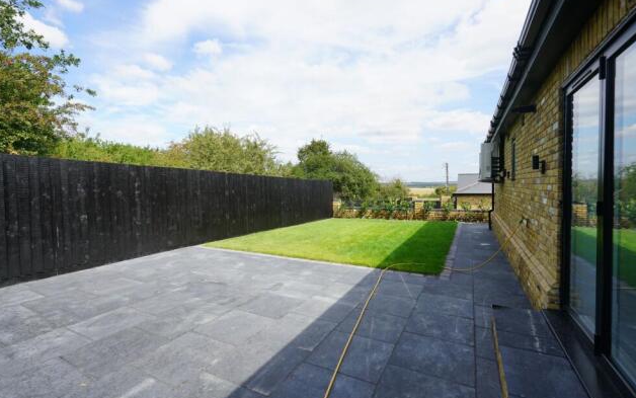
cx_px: 311
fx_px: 295
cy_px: 197
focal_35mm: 17
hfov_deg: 94.3
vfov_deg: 68.0
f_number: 11
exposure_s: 1/100
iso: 100
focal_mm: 16
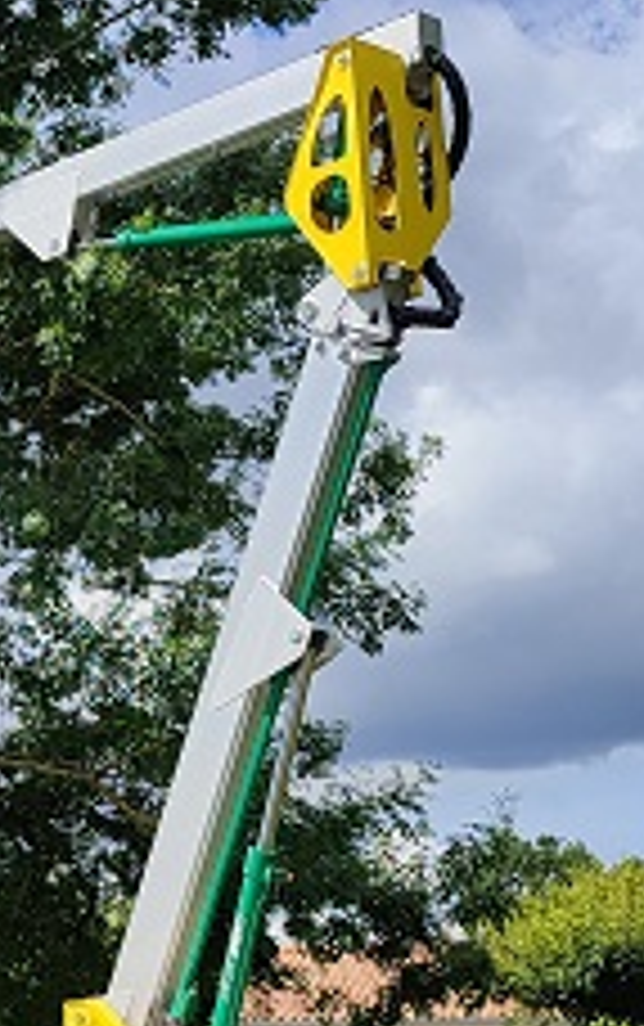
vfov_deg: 23.8
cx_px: -302
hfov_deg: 14.2
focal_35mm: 87
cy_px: 490
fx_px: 2437
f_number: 1.9
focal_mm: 6.04
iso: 50
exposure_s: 1/1192
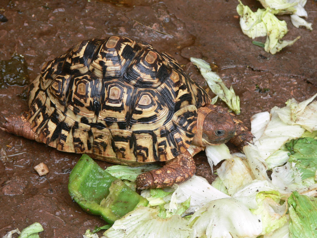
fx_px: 2244
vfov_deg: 6.1
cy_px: 119
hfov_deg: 8.1
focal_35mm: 245
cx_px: 158
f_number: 4
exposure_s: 1/100
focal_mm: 51.8
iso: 80
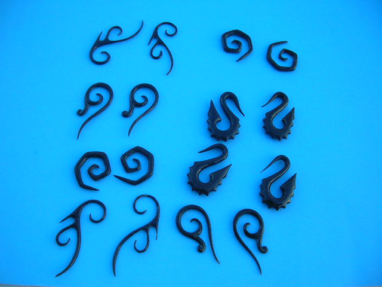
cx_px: 191
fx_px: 386
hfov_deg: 52.6
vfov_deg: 40.7
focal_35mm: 35
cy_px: 144
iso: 50
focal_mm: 5.8
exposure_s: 1/78.6
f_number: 2.8
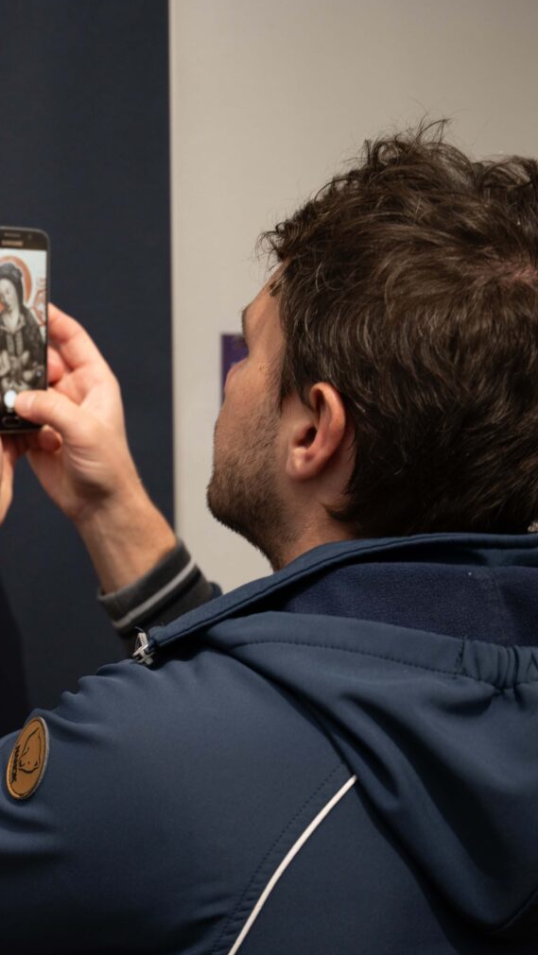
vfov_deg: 30.1
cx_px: -53
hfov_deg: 16.7
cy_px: 476
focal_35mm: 70
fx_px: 1775
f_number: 4
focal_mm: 44
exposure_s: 1/60
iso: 400
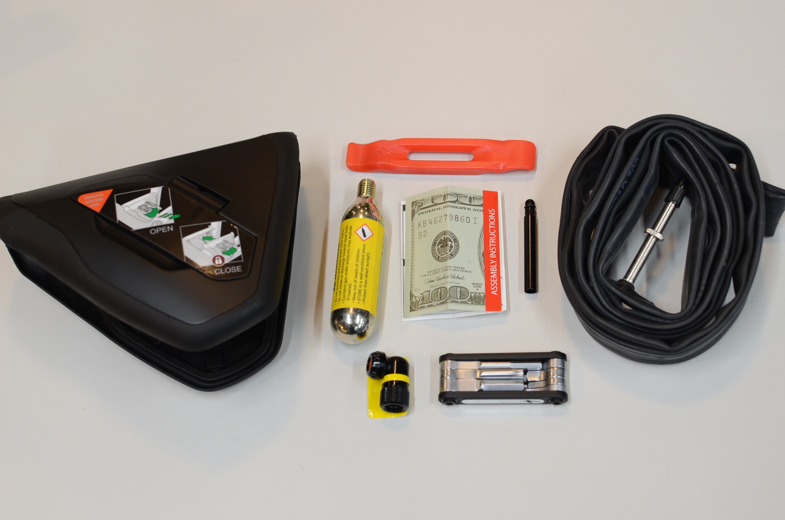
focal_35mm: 55
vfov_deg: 24.7
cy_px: 264
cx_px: 387
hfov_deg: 36.6
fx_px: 1186
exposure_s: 1/100
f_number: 5
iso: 640
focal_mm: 35
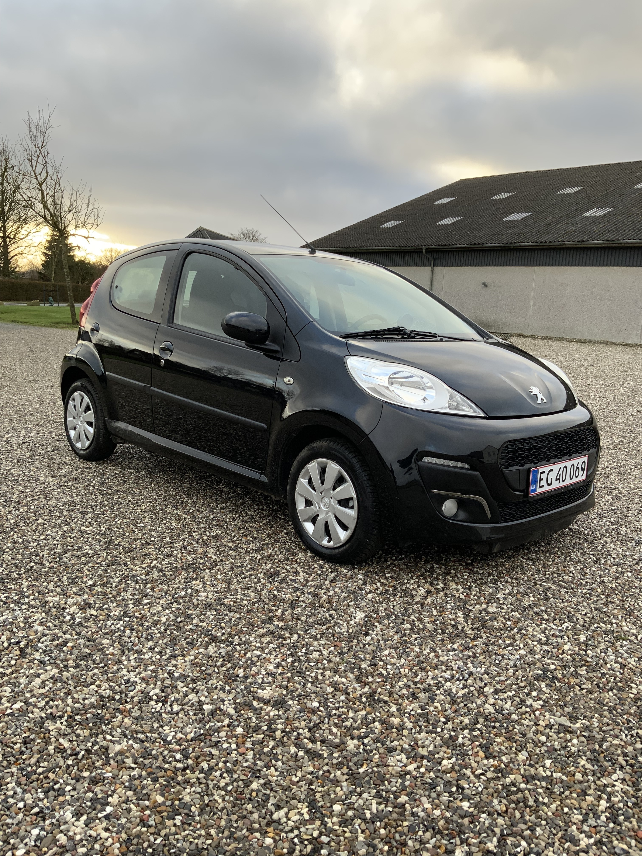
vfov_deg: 61.7
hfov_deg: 48.2
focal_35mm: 29
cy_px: 428
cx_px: 321
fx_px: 717
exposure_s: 1/140
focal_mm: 3
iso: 16
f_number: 1.8
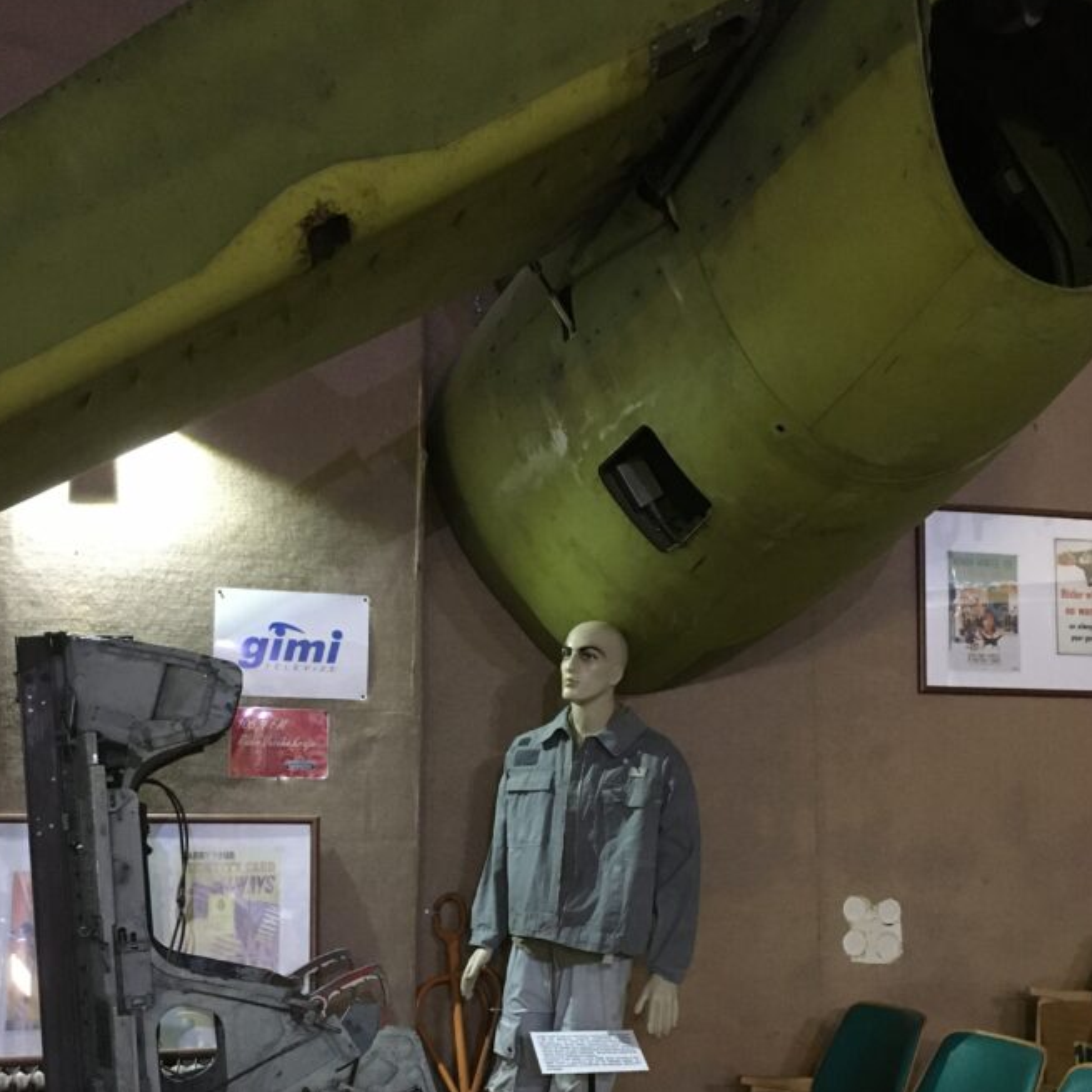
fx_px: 1285
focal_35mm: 36
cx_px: 555
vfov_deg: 45.2
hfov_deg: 46.0
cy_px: 747
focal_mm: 4.15
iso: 500
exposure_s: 1/17
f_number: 2.2
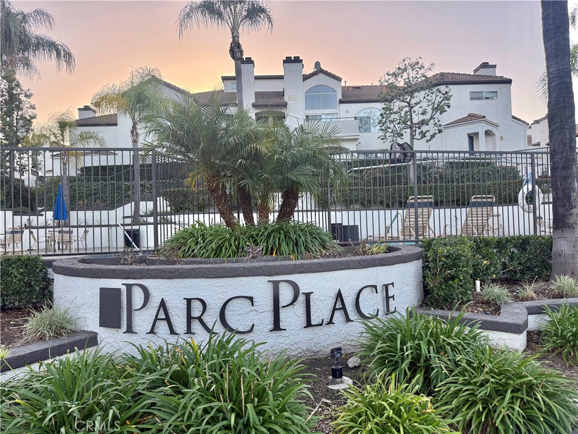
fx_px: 401
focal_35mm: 24
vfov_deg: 56.8
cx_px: 289
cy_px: 217
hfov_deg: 71.6
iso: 100
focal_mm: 6.76
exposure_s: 1/575
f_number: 1.78
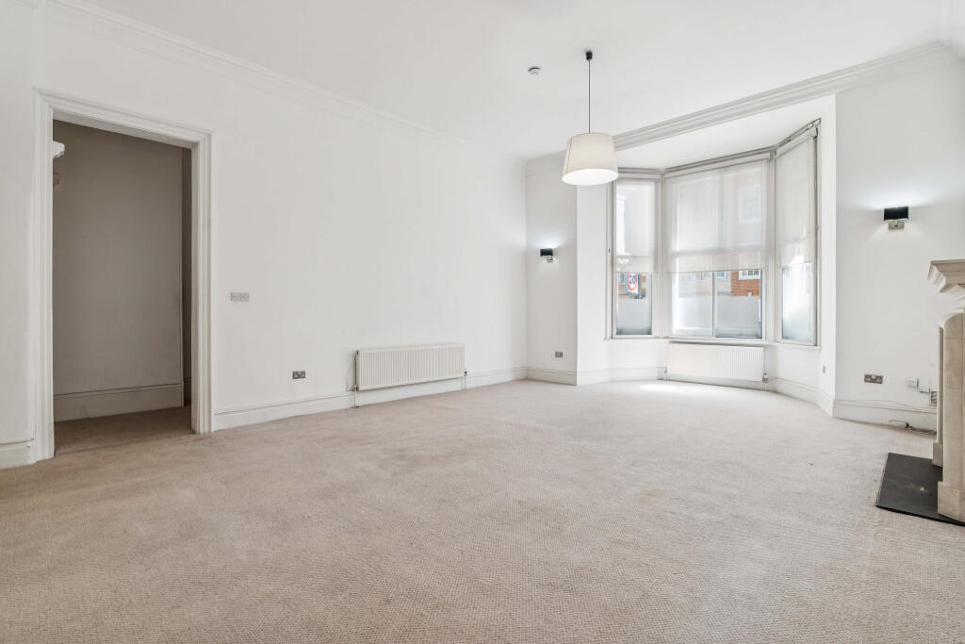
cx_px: 482
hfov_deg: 96.7
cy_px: 322
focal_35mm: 16
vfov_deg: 73.8
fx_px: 429
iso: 400
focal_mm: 16
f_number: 11
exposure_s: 1/15
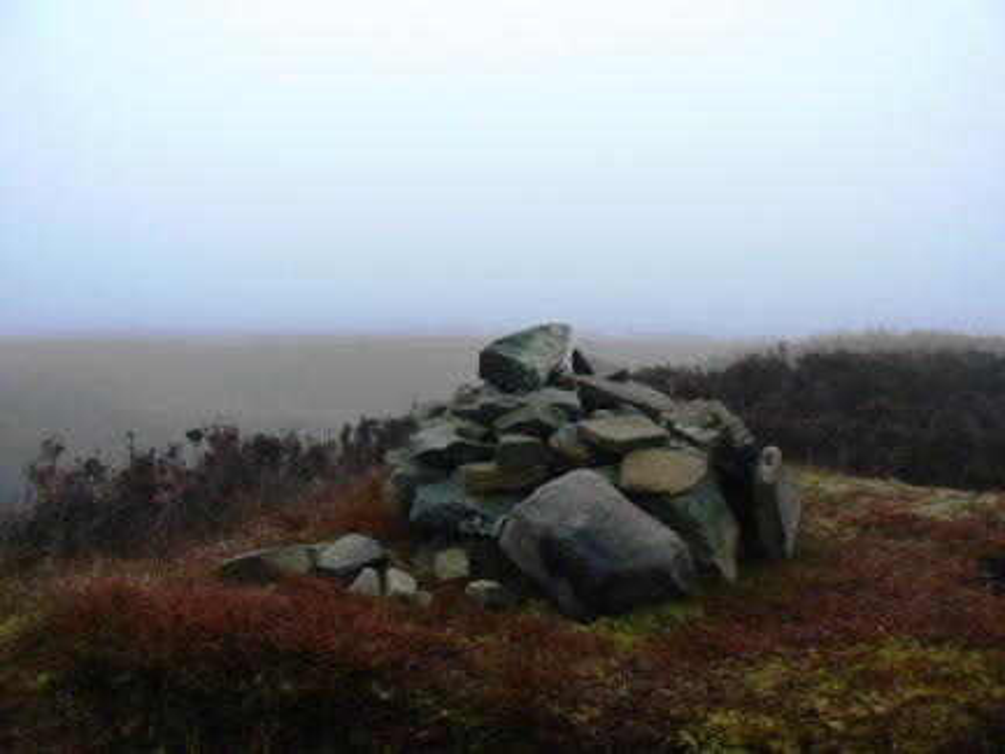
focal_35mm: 36
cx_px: 502
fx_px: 1045
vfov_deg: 39.7
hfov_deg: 51.4
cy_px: 377
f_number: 3.2
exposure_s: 1/60
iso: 80
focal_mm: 6
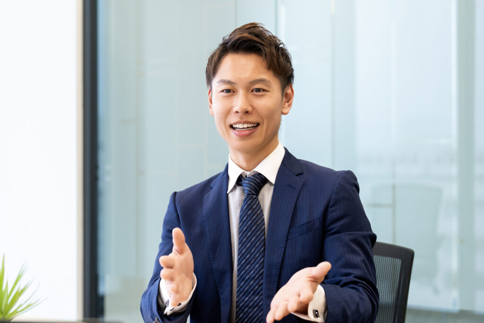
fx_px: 1062
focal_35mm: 79
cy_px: 162
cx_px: 242
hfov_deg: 25.7
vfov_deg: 17.3
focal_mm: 79
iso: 800
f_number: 3.5
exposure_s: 1/250
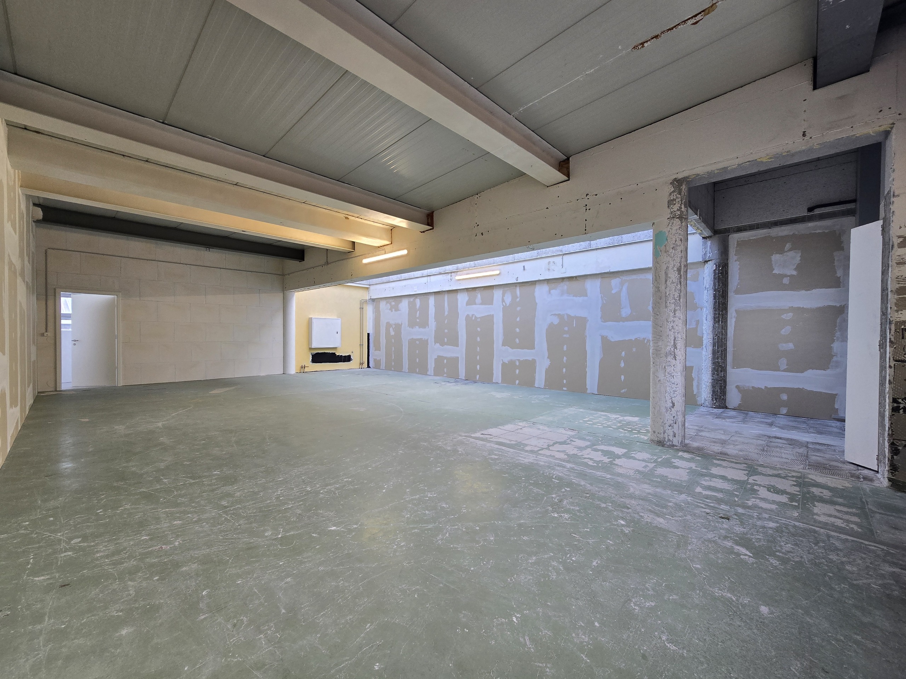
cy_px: 340
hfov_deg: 106.2
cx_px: 453
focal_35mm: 13
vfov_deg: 89.9
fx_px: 340
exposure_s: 1/50
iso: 80
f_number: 2.2
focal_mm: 2.2
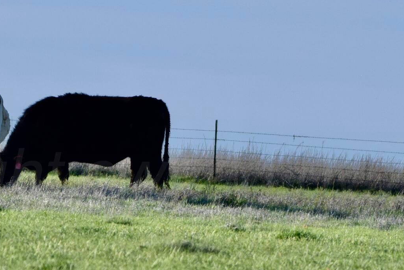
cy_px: 179
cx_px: 49
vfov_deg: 1.6
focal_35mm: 875
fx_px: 9819
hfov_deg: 2.4
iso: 400
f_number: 5.6
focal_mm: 200
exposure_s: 1/1600
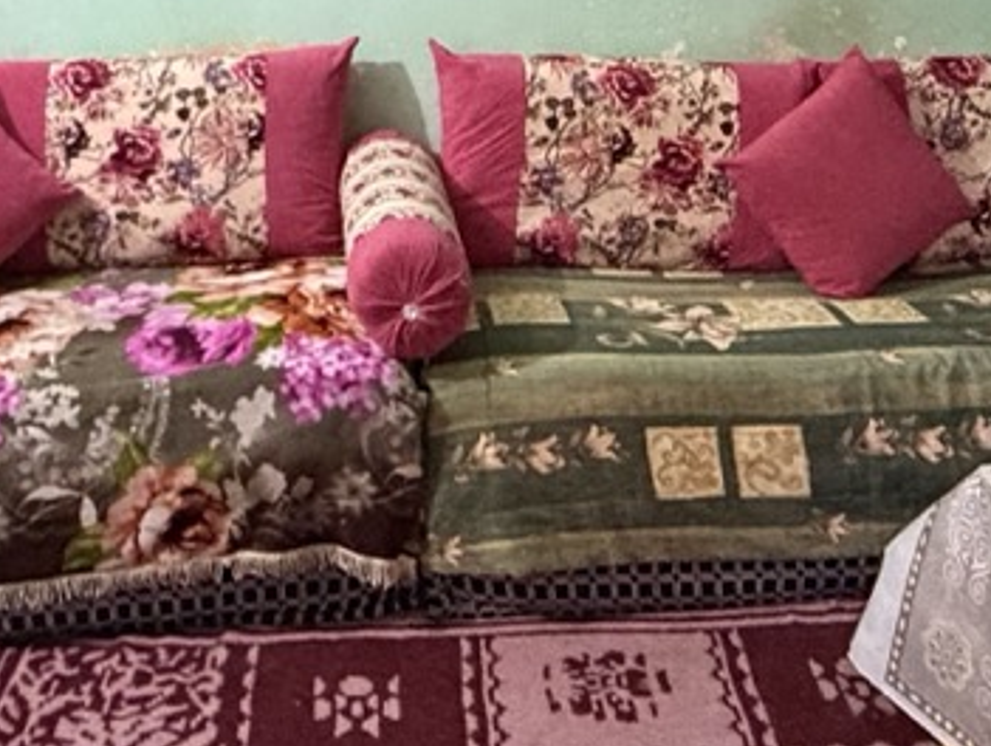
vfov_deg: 27.3
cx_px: 432
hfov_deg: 37.4
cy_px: 37
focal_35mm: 51
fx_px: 1462
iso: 1000
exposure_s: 1/33
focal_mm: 2.22
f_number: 2.2
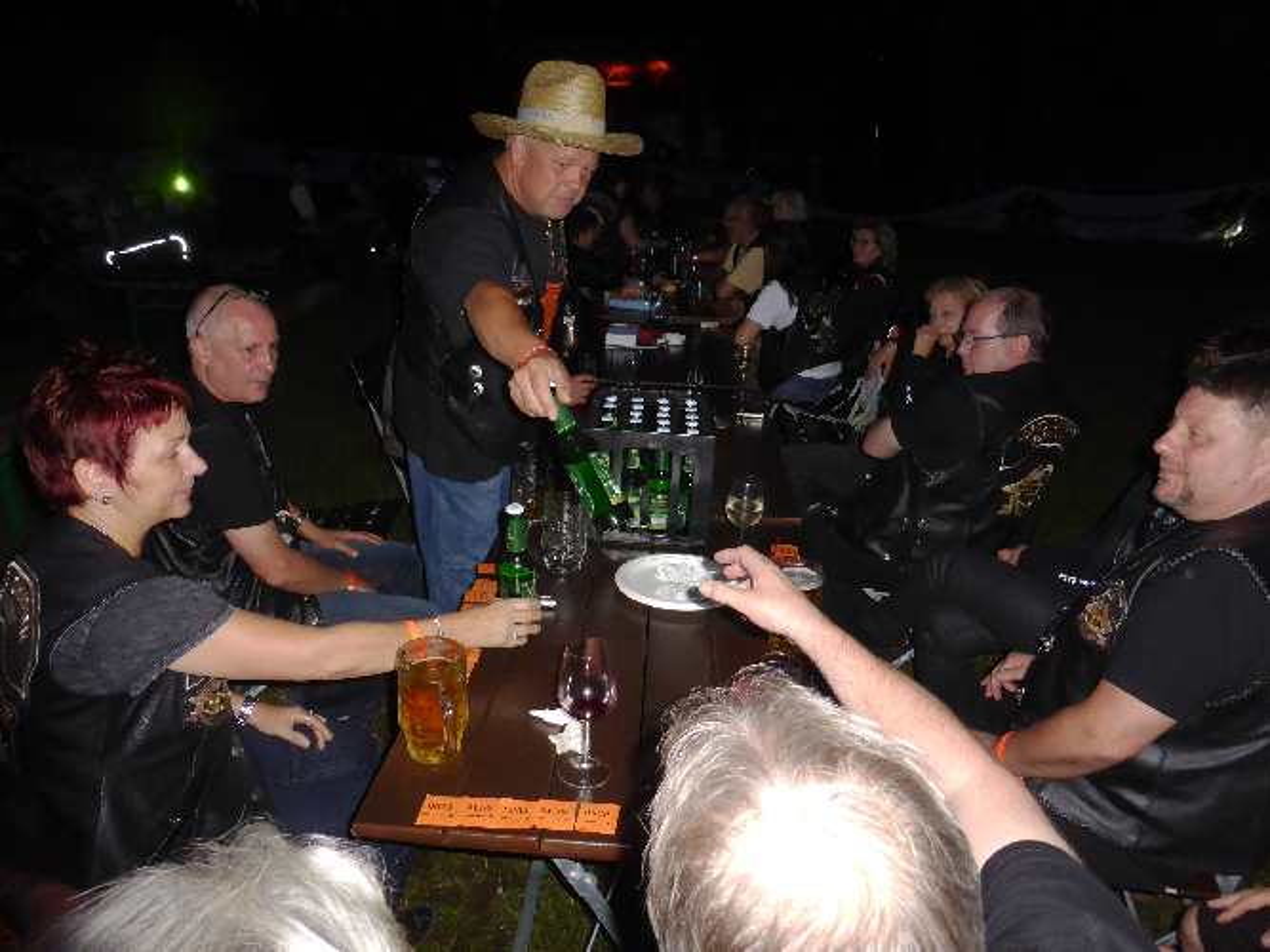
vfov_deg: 56.8
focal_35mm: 24
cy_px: 476
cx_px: 635
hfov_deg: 71.6
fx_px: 880
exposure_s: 1/60
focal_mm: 4.3
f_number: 3.3
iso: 320
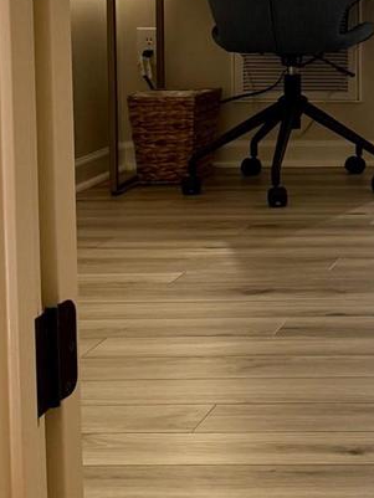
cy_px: 41
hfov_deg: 14.7
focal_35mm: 92
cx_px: 604
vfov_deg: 20.8
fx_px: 1325
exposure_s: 1/60
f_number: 1.78
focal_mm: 6.76
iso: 160
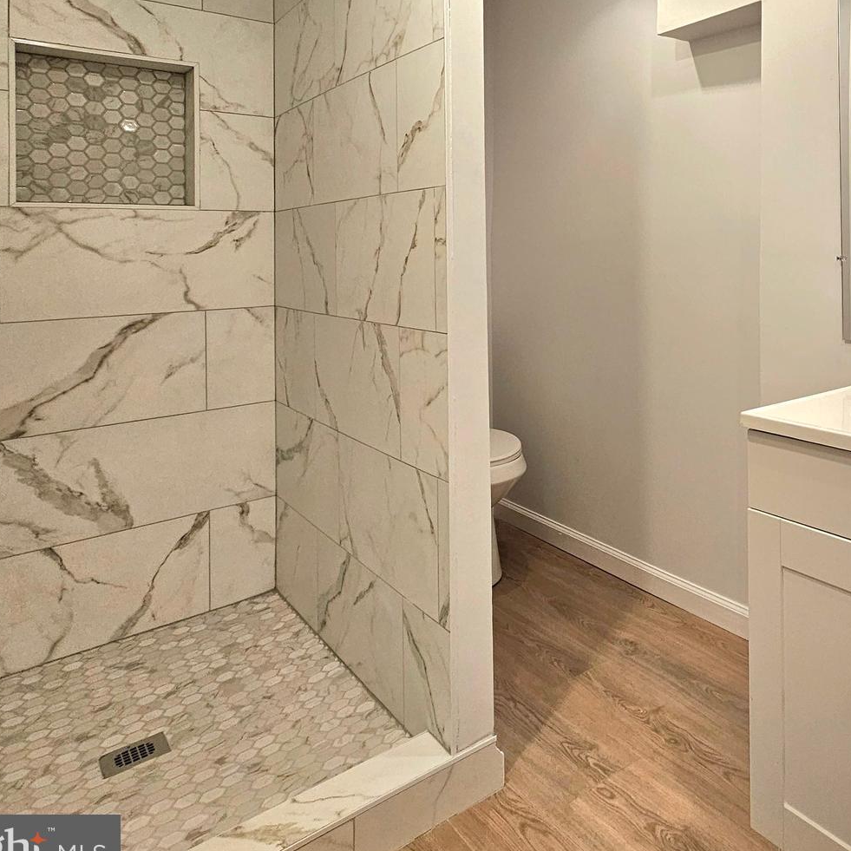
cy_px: 219
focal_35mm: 24
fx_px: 668
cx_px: 792
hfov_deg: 54.9
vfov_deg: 61.6
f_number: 2.2
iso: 100
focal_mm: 2.2
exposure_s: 1/60.2
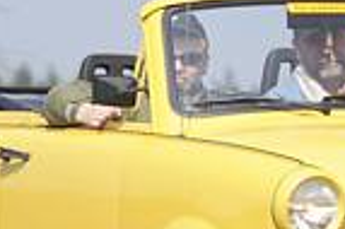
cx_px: 338
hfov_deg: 1.5
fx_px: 12884
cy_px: 256
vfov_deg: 1.0
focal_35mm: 1346
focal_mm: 240
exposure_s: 1/250
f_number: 13
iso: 200
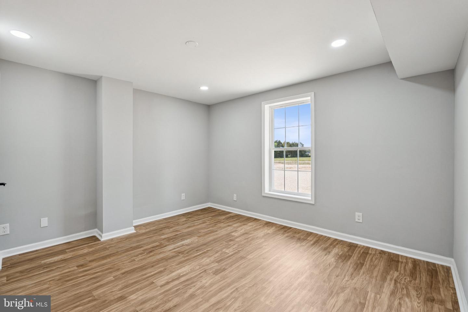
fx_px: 214
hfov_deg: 95.0
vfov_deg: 72.1
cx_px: 234
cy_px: 156
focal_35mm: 16
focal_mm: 16.5
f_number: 6.3
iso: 125
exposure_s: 1/15
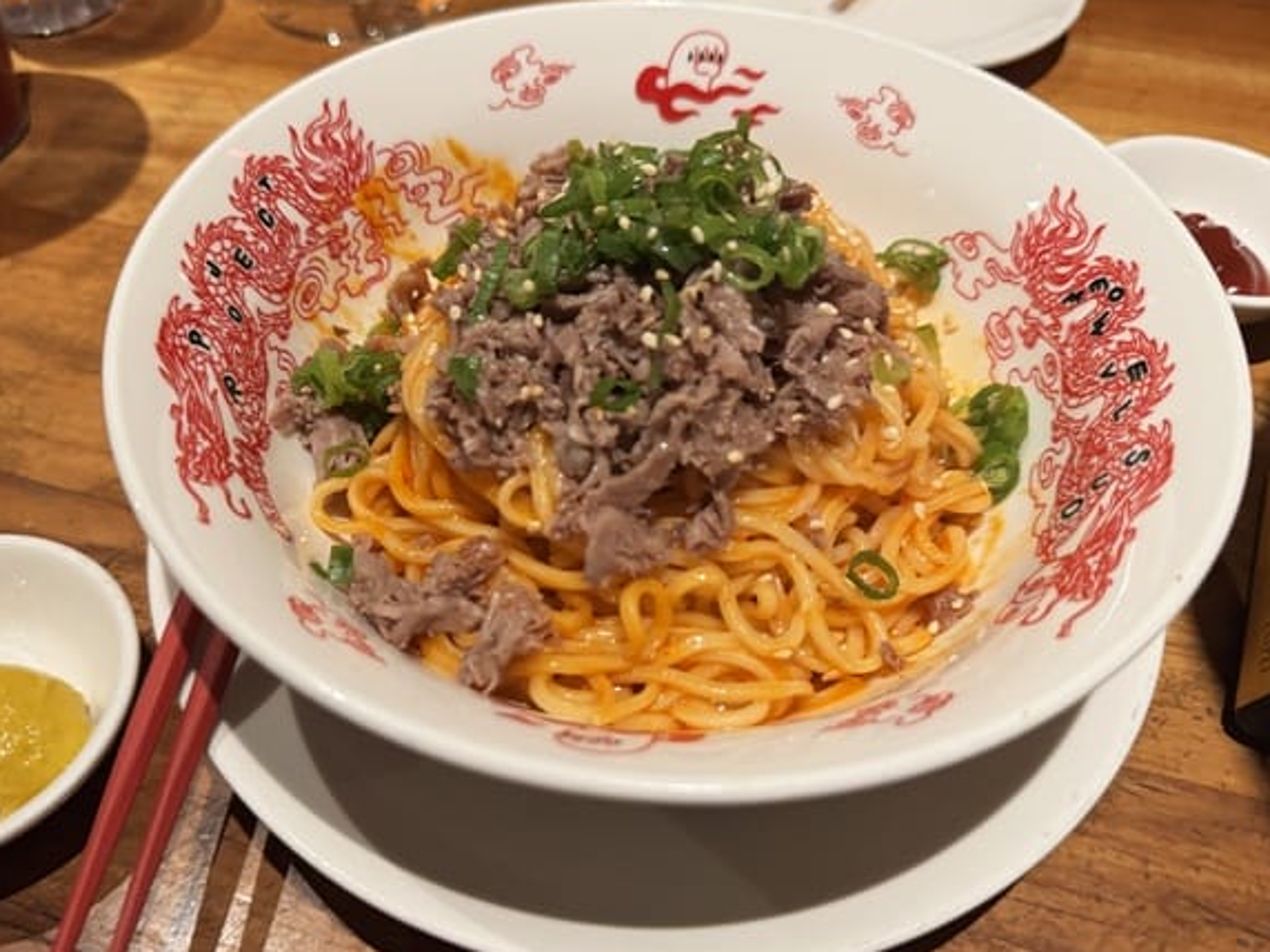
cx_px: 556
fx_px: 1027
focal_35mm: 28
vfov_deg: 49.7
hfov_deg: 63.2
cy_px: 499
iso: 500
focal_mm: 6.76
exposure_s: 1/60
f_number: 1.78
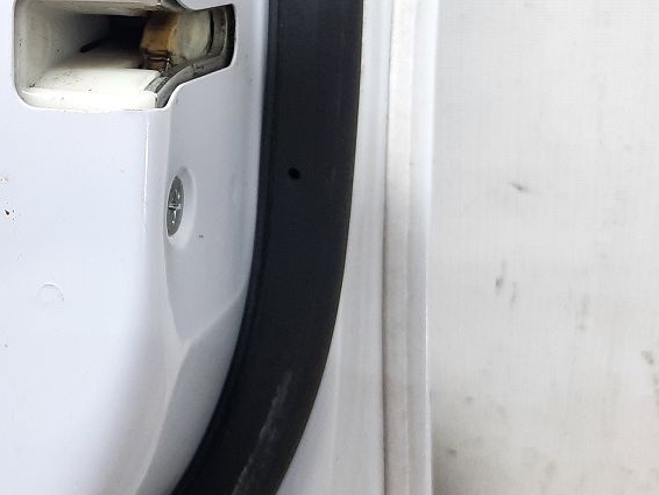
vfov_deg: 26.3
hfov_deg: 34.7
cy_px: 22
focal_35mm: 53
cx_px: 101
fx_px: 1009
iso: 320
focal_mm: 4.6
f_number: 2
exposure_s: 1/50
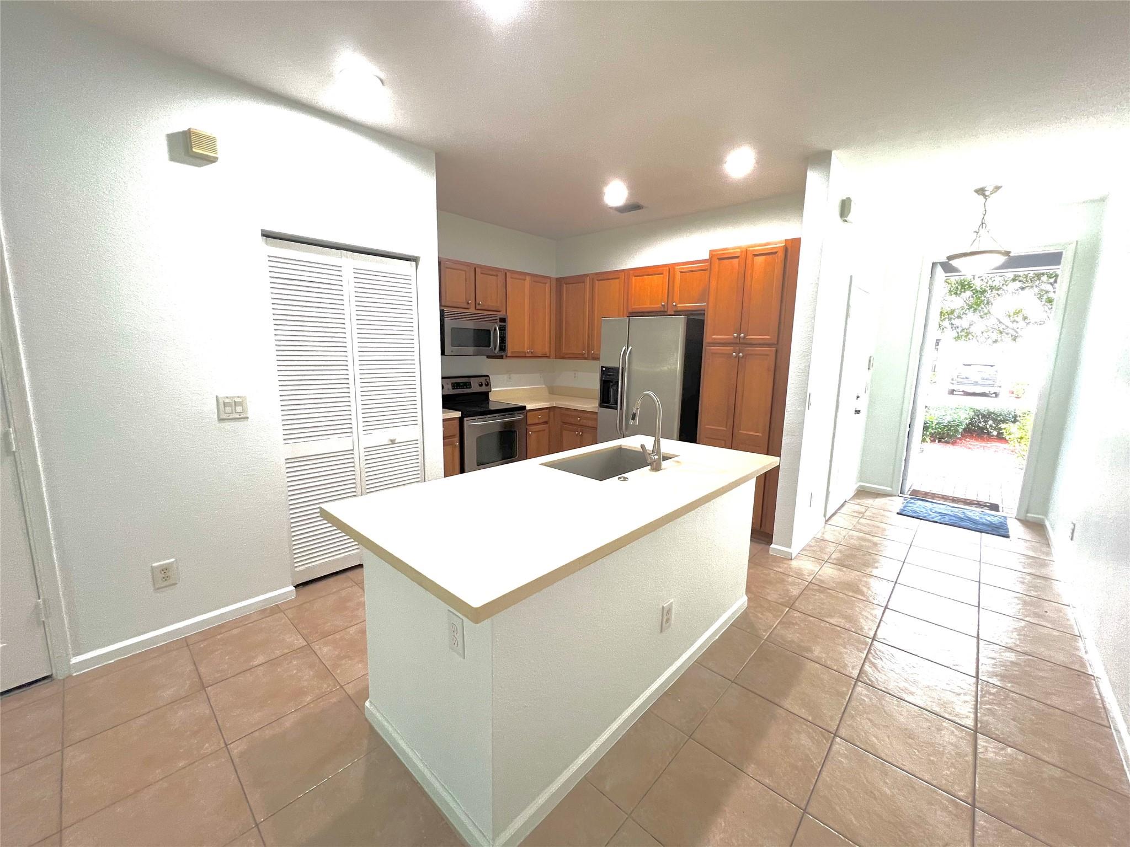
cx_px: 565
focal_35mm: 13
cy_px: 424
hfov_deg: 106.2
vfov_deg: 89.9
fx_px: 424
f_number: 1.8
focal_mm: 1.57
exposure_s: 1/60
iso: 160
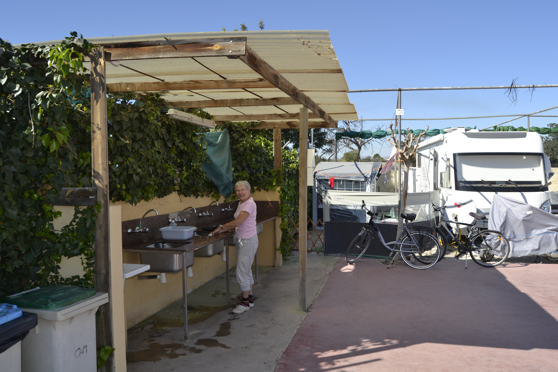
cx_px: 279
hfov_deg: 67.4
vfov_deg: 47.9
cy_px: 186
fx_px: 418
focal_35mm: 27
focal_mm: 18
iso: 100
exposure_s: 1/200
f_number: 8
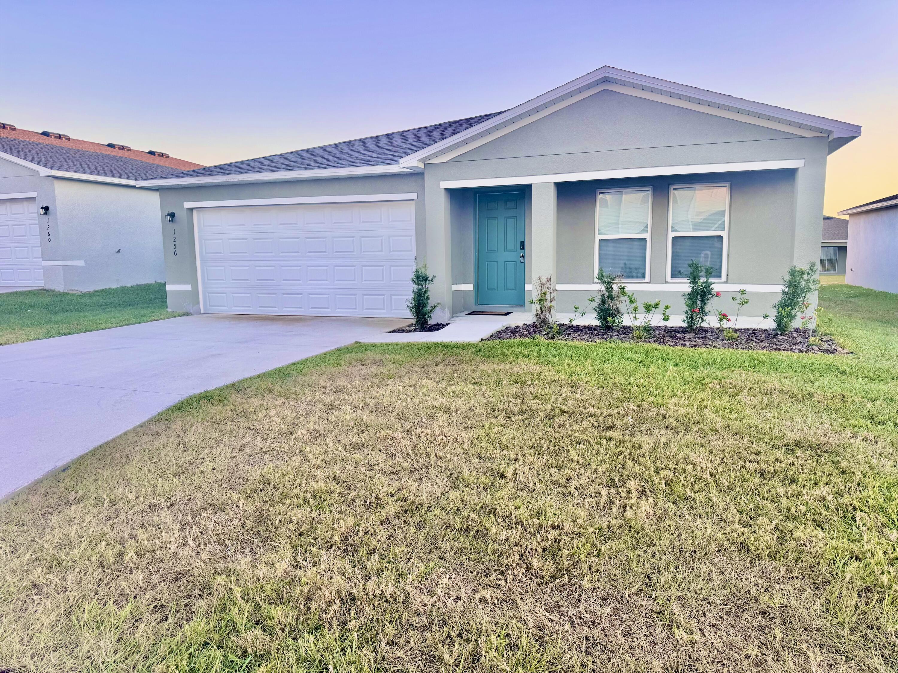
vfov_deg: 56.8
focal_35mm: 24
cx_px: 449
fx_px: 623
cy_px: 336
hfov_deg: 71.6
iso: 80
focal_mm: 6.76
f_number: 1.78
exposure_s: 1/228
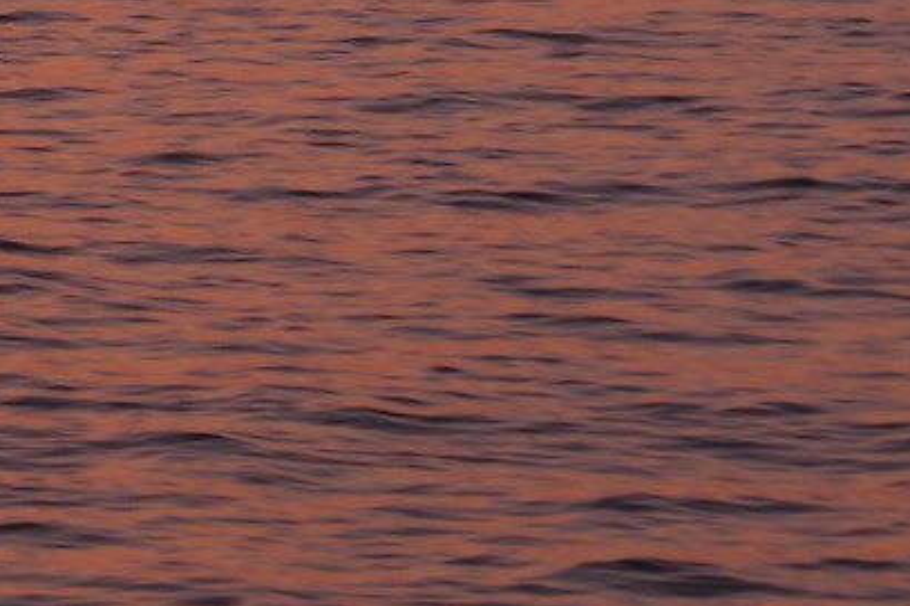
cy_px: -452
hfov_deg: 4.4
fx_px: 11471
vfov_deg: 3.0
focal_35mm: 454
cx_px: -1541
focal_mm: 50
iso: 100
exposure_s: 1/400
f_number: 6.3
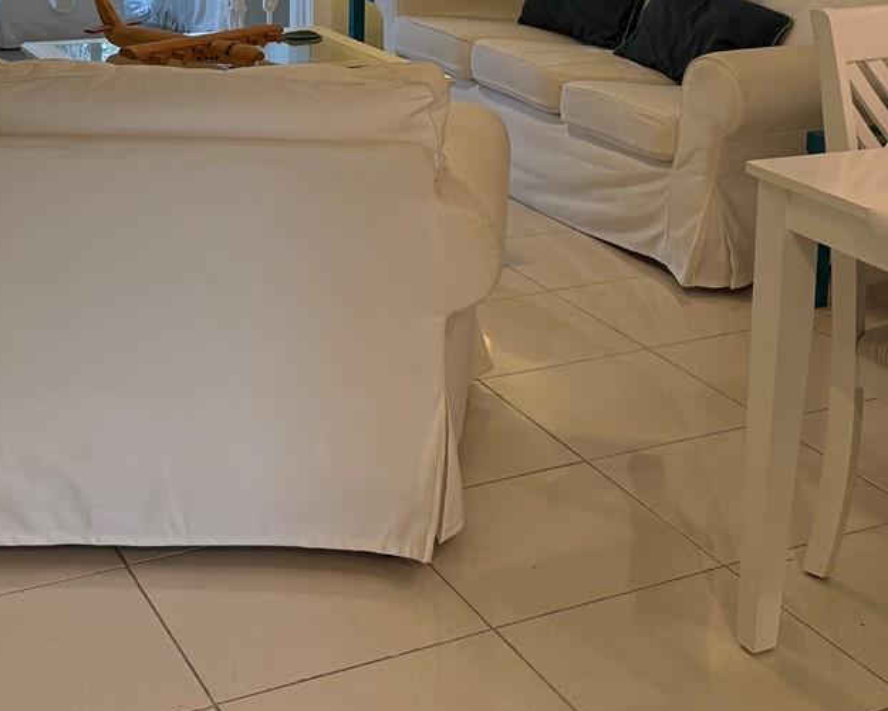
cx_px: 524
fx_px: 1577
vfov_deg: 24.4
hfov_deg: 31.4
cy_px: 23
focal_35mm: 60
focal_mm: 6.76
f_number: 1.78
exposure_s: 1/128
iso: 200
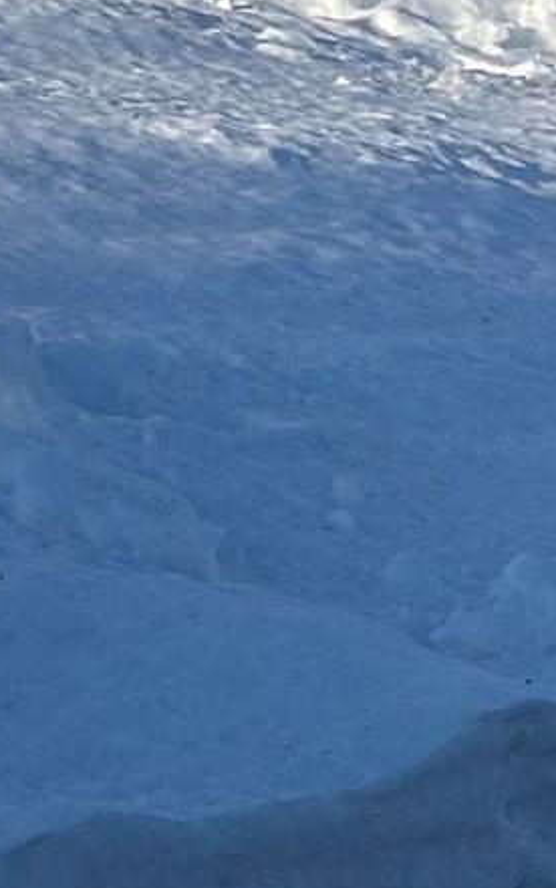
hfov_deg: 5.1
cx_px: -119
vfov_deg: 8.0
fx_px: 6201
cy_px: -532
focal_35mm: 256
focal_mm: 5.96
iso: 40
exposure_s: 1/3021
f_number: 1.6
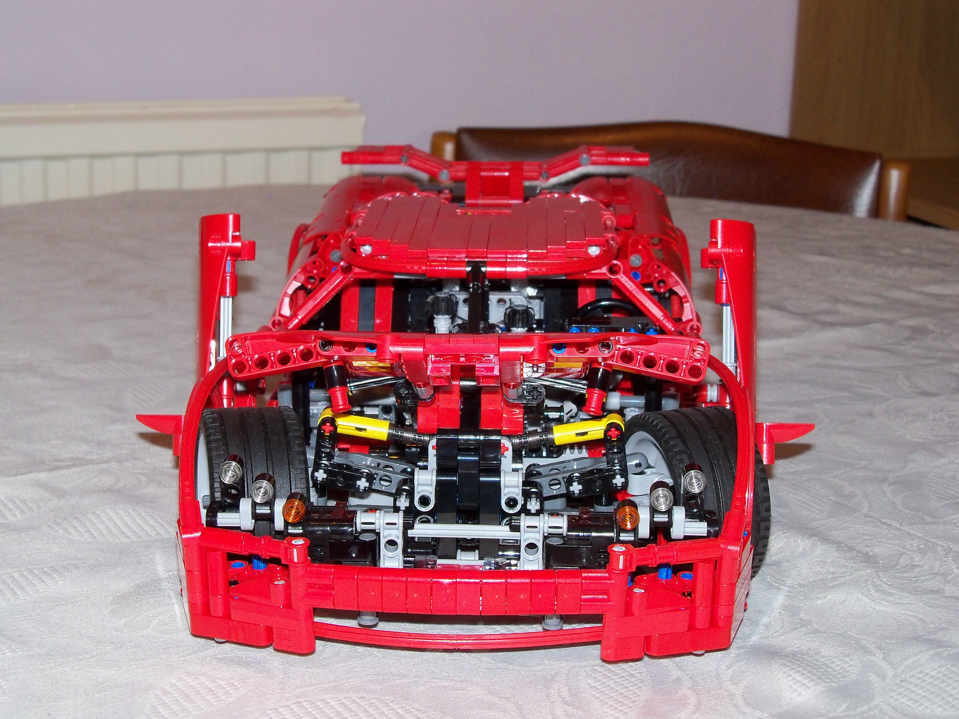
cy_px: 360
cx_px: 480
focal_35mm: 59
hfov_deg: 32.7
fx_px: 1635
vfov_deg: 24.8
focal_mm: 10.5
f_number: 4
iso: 200
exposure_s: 1/30
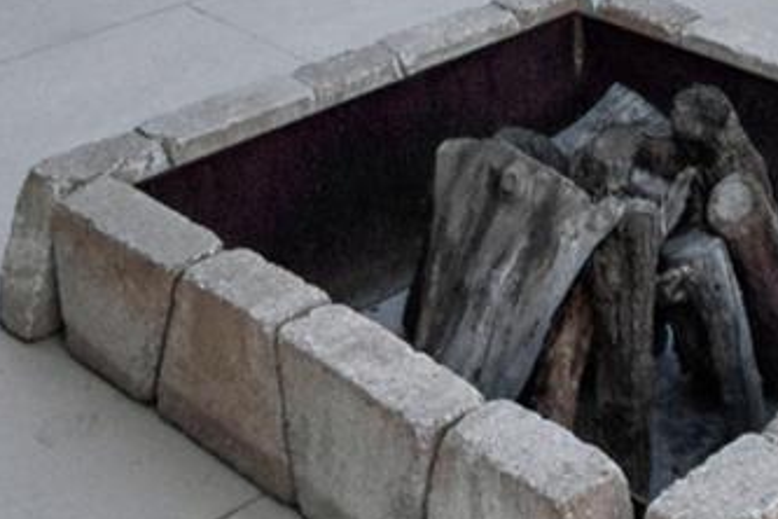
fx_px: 1858
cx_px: 463
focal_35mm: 86
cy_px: -717
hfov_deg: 23.6
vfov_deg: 12.5
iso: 400
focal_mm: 14
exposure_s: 1/1000
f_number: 8
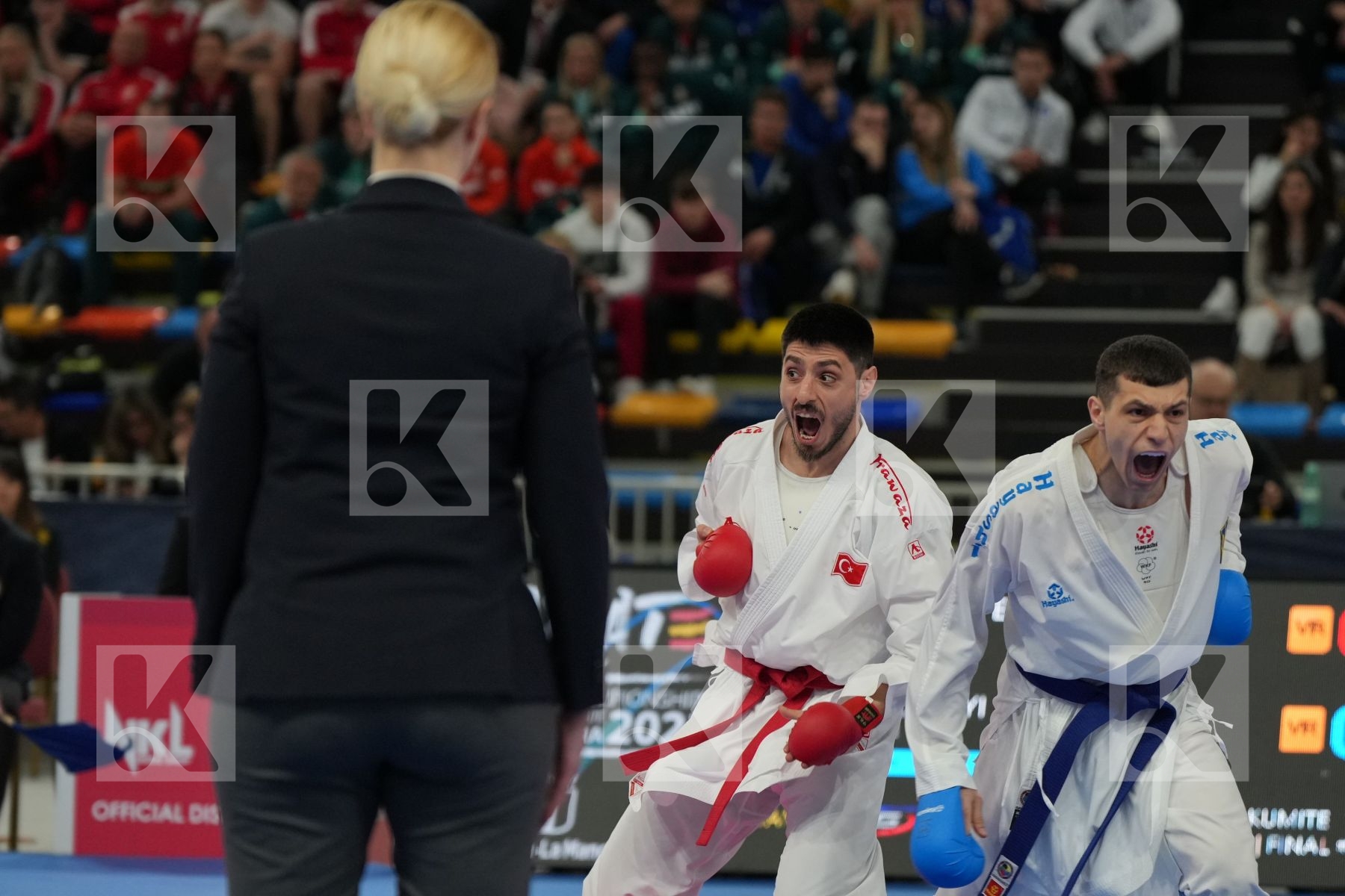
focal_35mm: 187
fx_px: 6986
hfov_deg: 11.0
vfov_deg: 7.3
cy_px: 448
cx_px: 672
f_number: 2.8
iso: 1600
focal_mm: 125
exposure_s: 1/1000
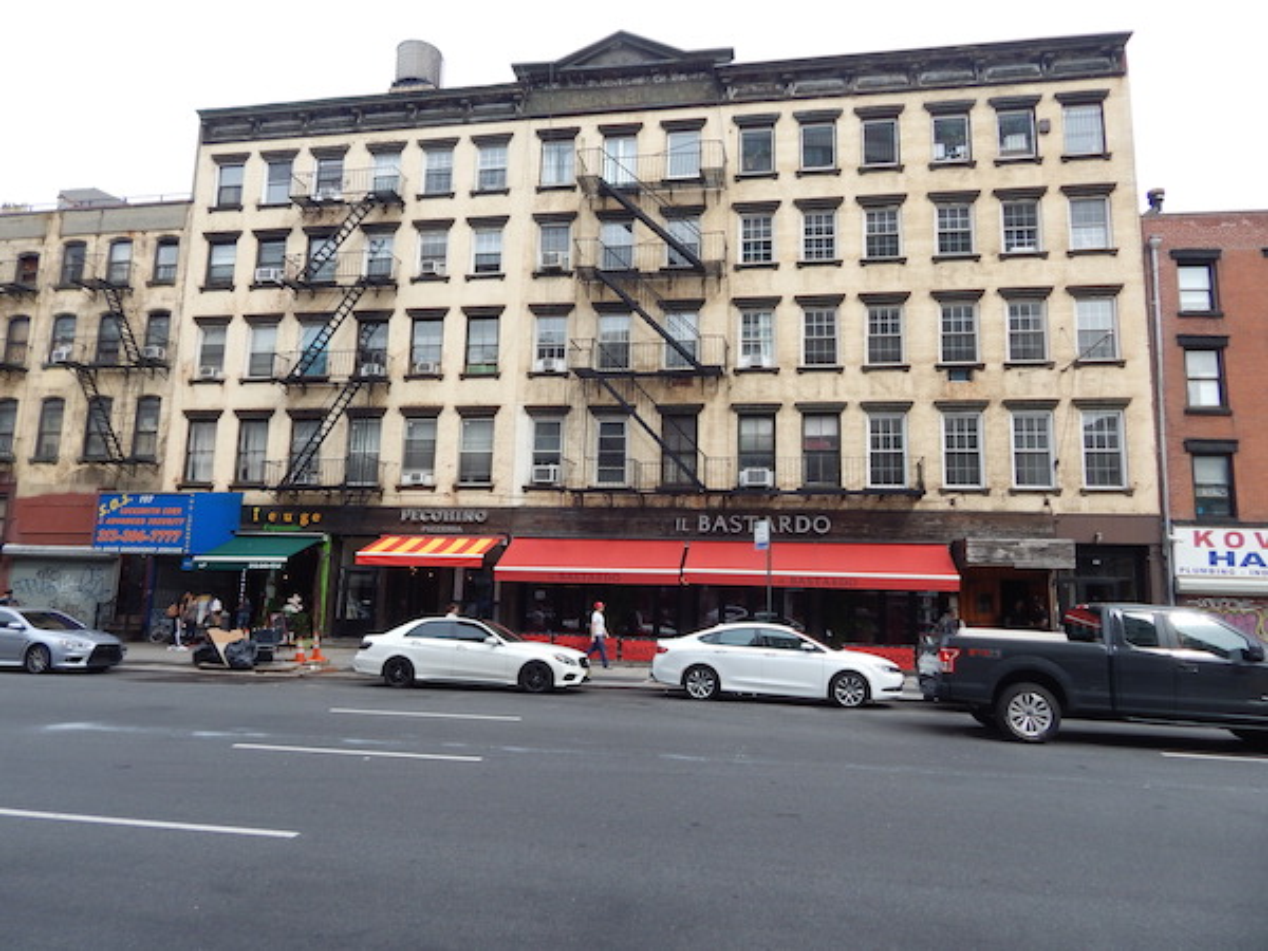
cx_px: 634
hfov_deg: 76.4
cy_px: 476
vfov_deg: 61.1
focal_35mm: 22
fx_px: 806
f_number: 3
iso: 125
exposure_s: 1/640
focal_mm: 4
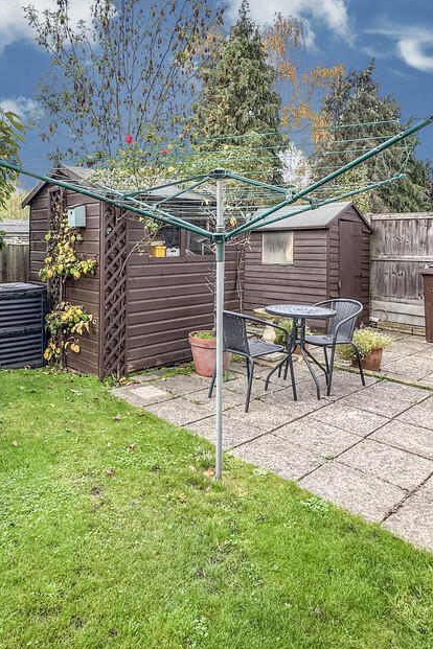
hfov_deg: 52.8
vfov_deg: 73.5
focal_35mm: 24
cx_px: 175
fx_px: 433
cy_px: 285
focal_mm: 2.22
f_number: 2.2
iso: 40
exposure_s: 1/325
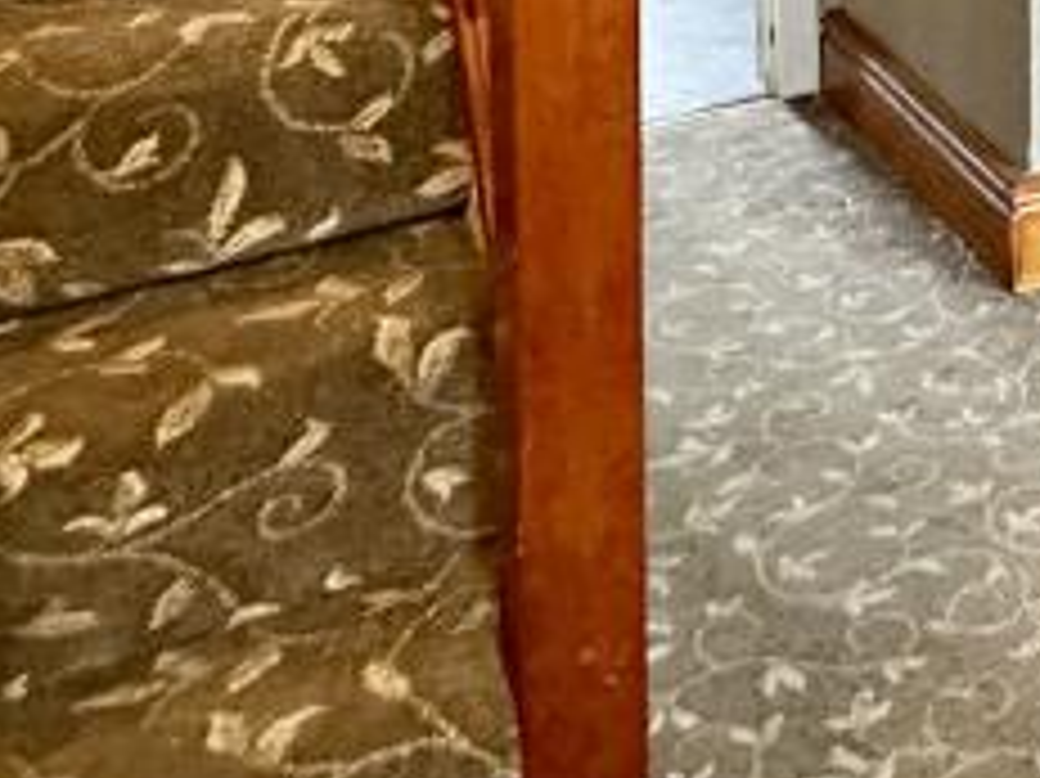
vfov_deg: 19.3
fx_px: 1862
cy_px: -522
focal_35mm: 62
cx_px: 1396
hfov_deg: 26.0
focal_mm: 2.22
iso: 640
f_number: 2.2
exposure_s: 1/60
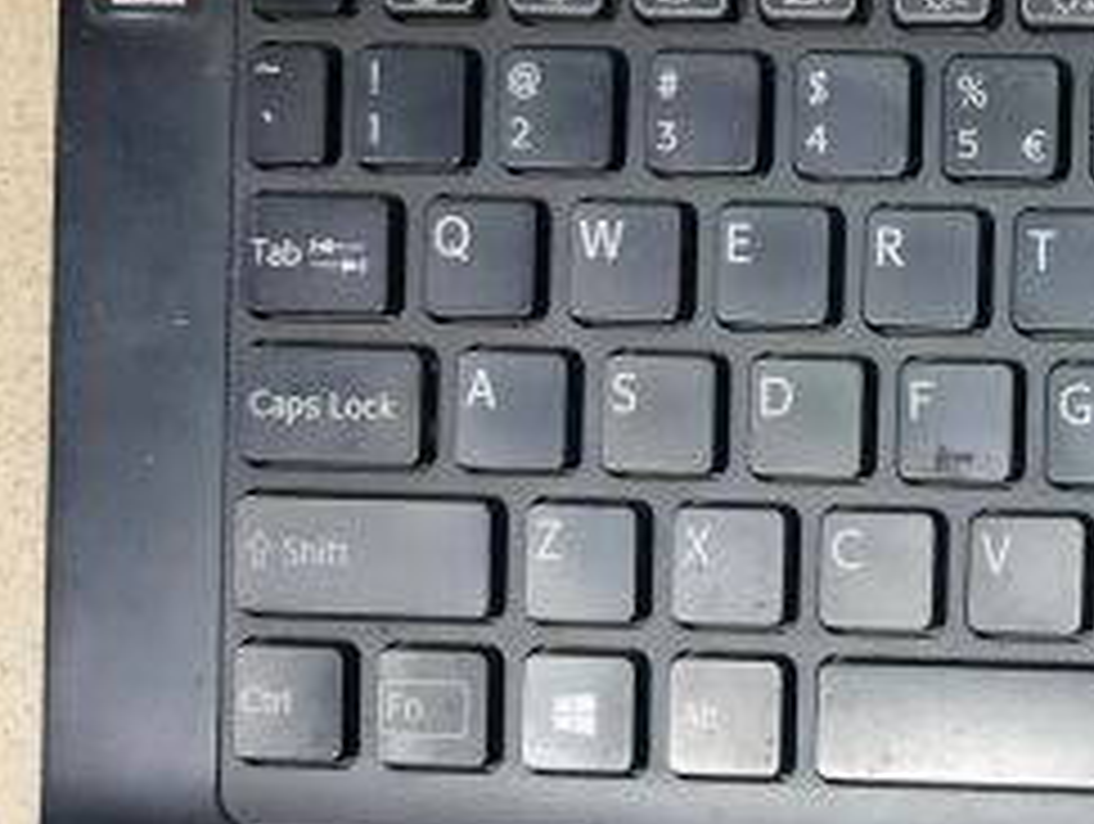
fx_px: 2500
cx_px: 1630
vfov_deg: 18.5
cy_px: 664
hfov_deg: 21.0
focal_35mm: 79
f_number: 2
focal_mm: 4.6
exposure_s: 1/25
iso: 640
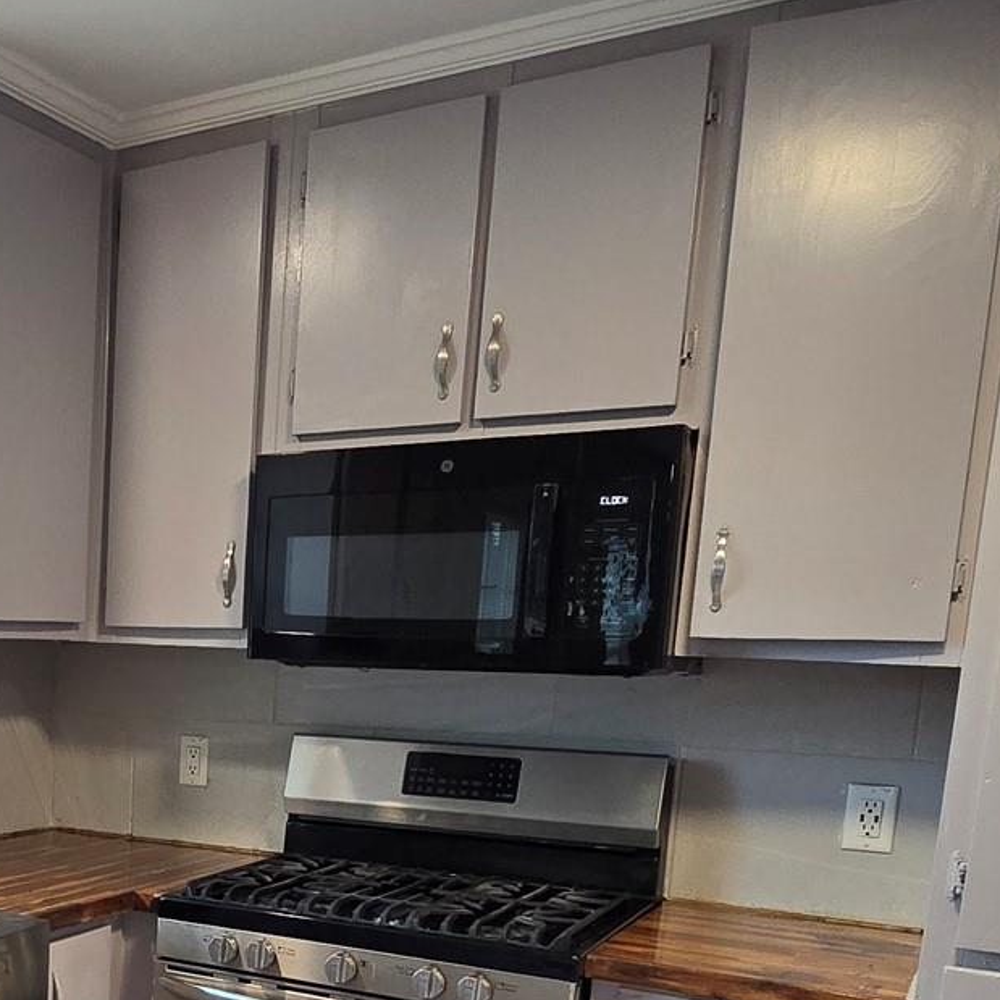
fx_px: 1242
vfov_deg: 41.5
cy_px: 835
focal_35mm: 38
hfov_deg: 37.9
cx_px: -48
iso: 200
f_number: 2.2
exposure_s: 1/60
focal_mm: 2.2
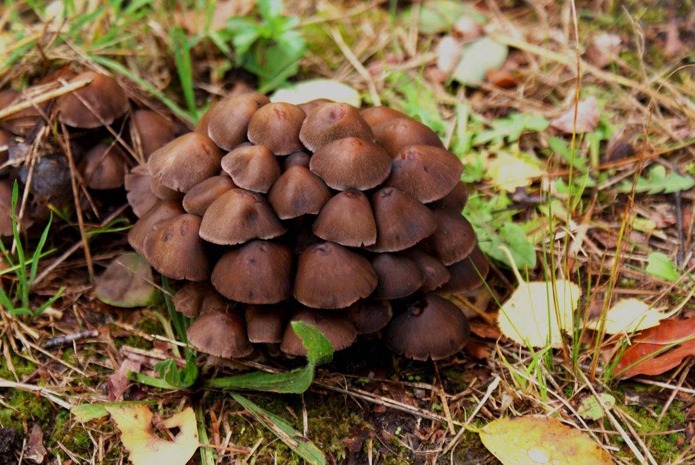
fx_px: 2030
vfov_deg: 13.1
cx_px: 348
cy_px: 232
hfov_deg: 19.4
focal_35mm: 105
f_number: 5.6
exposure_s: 1/125
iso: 250
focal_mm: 70
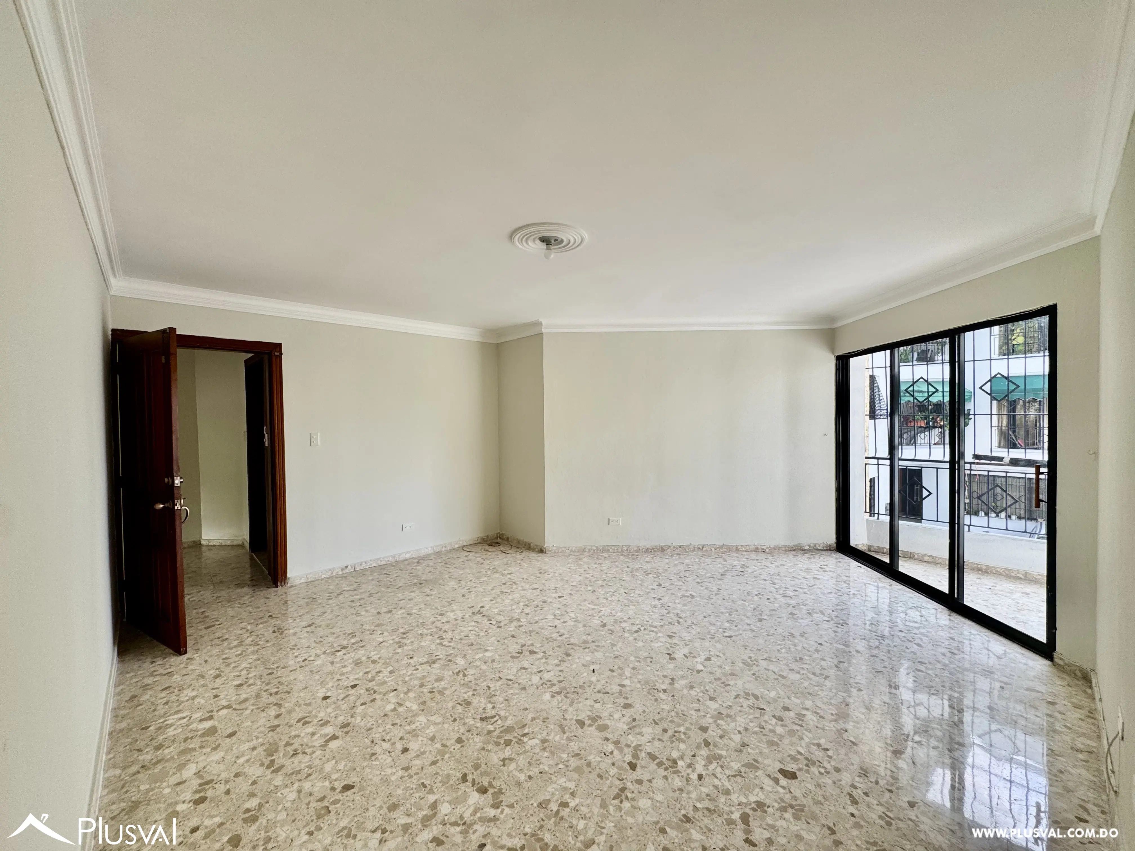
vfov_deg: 85.7
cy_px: 426
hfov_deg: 102.1
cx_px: 568
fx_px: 459
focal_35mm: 14
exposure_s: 1/99
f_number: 2.2
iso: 40
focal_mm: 2.22
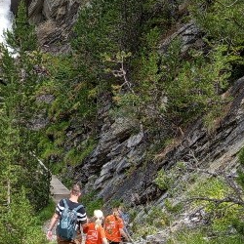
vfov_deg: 25.1
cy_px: 61
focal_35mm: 68
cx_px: -17
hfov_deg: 23.9
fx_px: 542
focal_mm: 5.24
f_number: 1.7
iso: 53
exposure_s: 1/183
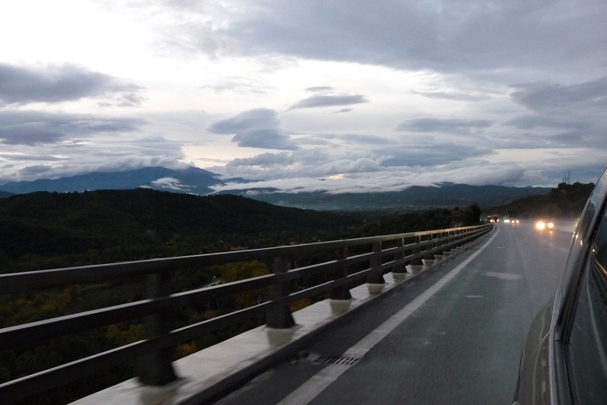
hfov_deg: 61.9
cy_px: 209
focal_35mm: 30
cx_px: 303
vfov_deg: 43.6
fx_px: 506
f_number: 3.3
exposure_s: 1/200
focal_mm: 4.7
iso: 400
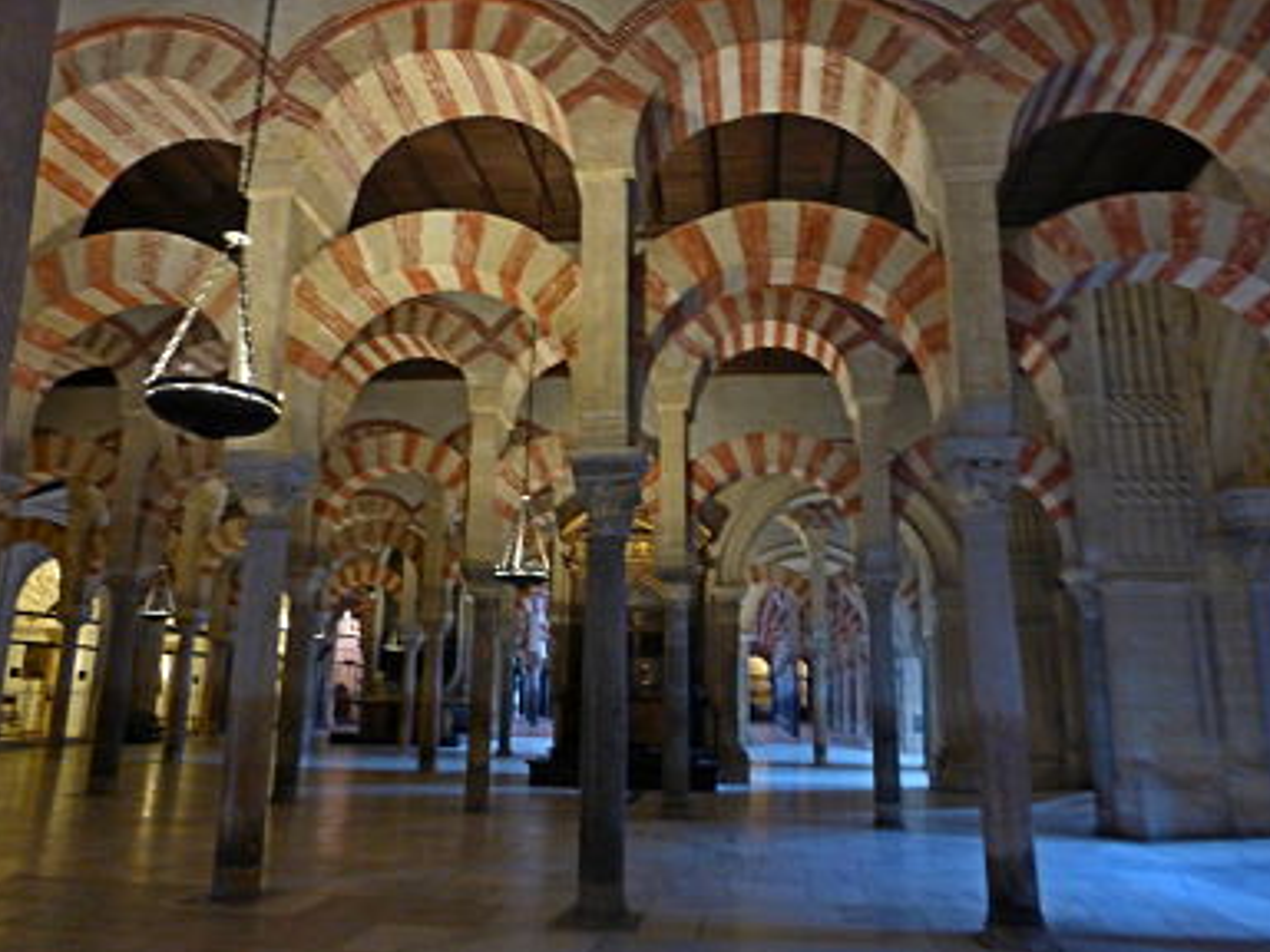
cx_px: 635
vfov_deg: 54.9
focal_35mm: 25
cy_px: 466
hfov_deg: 69.4
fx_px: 917
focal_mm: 4.3
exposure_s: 1/4
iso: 400
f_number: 3.3
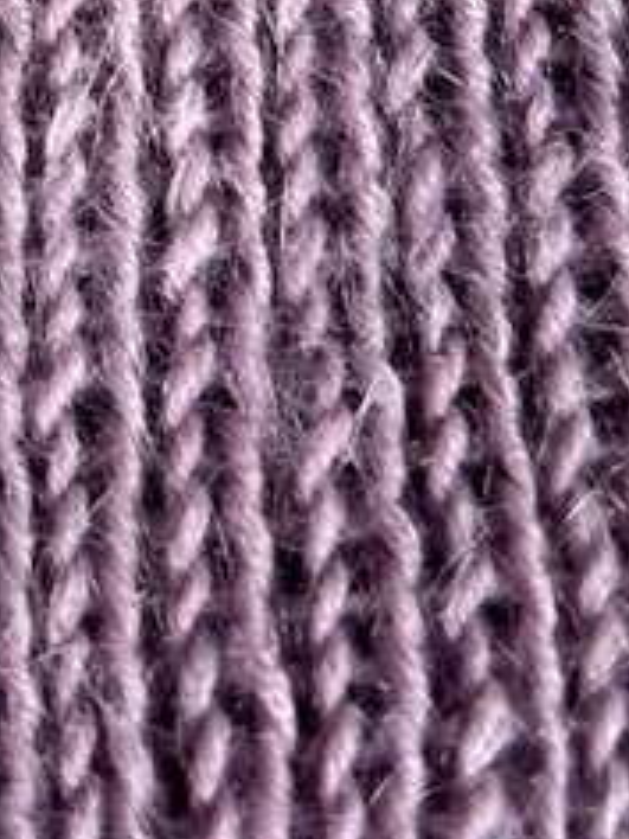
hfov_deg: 11.8
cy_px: -473
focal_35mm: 122
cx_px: -206
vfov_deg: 14.8
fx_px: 2956
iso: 64
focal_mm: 6.86
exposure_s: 1/125
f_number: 1.8
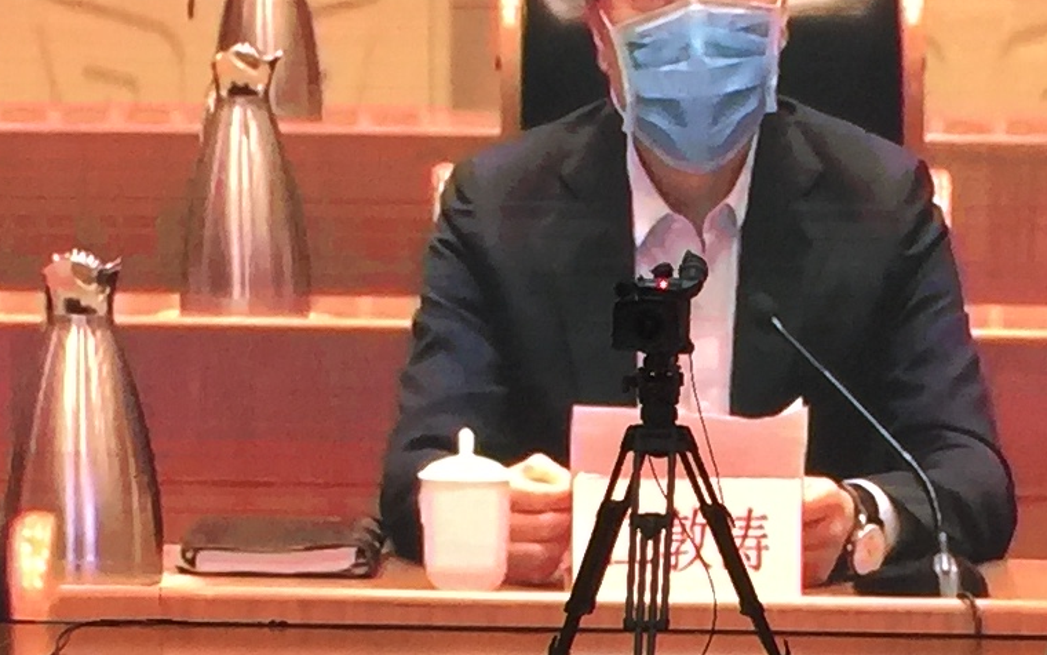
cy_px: 669
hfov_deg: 15.8
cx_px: 732
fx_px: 3767
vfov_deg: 9.8
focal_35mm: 132
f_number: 2.2
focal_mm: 4.15
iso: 50
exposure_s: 1/33
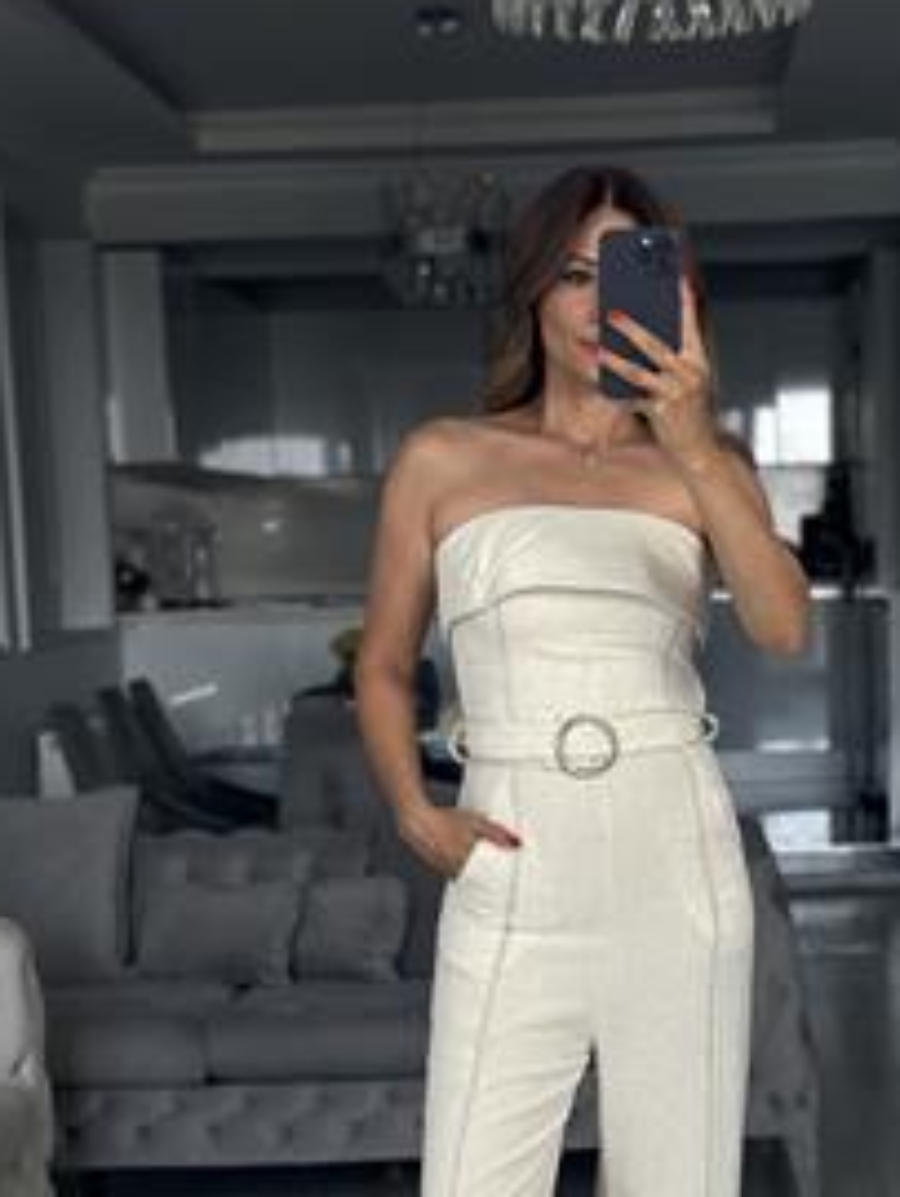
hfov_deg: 16.4
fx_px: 3115
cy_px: 935
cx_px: 603
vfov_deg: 21.5
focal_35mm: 90
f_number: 1.78
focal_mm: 6.86
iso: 100
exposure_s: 1/171
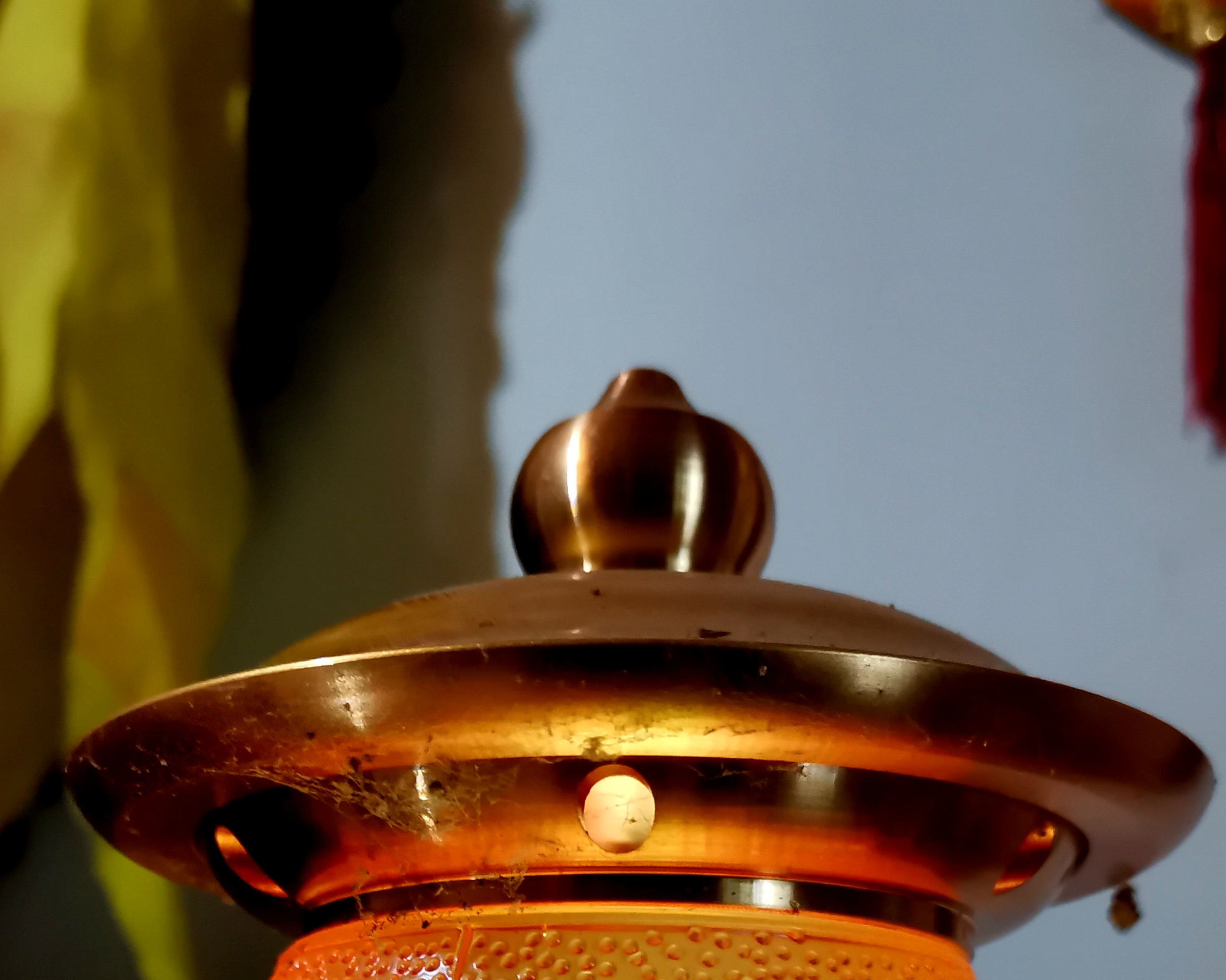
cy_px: 1093
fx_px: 1851
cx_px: 640
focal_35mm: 51
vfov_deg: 27.1
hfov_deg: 36.6
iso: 500
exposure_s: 1/33.3
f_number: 1.8
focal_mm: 4.75
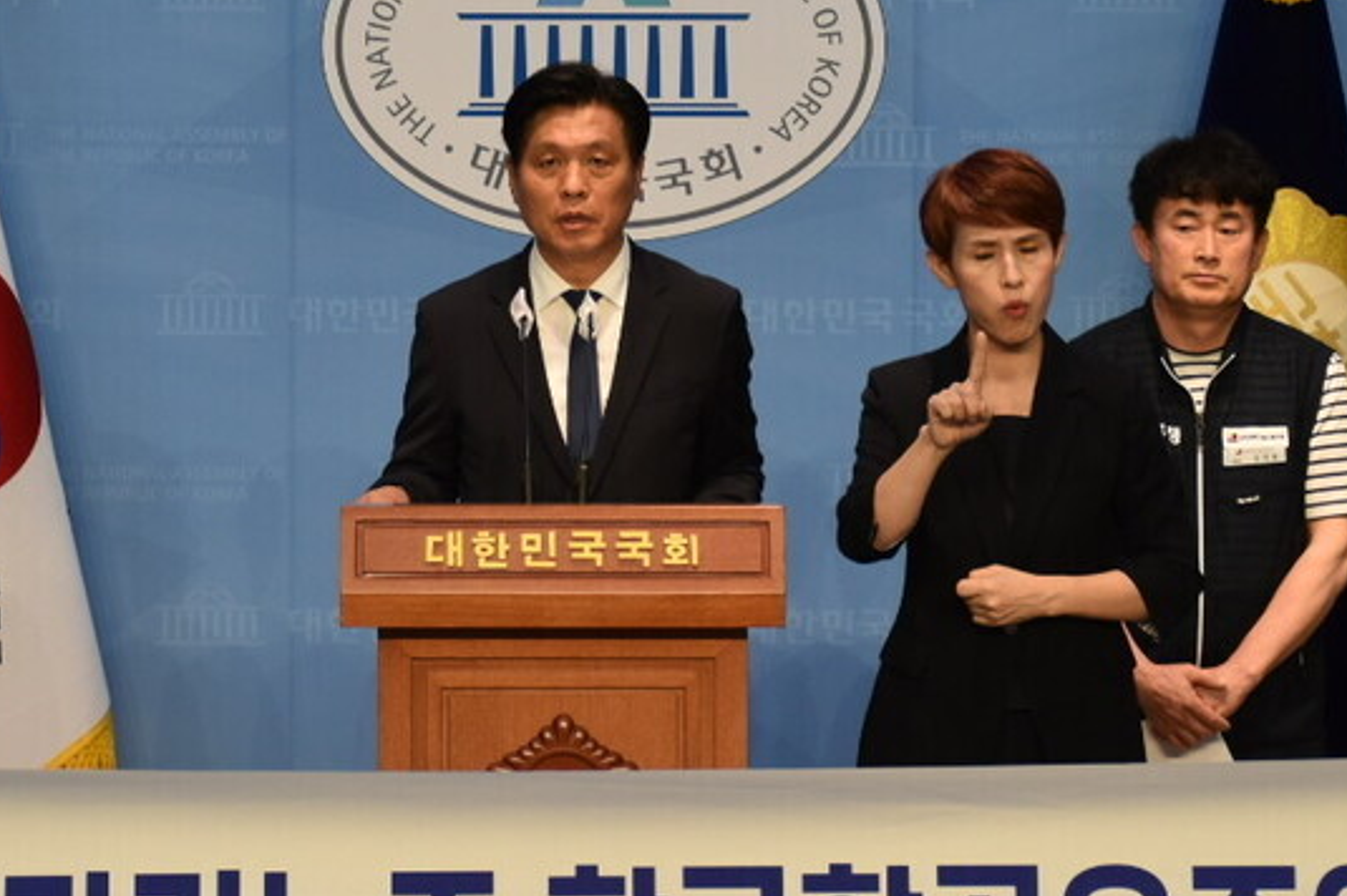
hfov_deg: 10.2
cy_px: 341
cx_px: 614
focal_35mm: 201
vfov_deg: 6.8
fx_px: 7516
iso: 400
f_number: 4.8
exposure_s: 1/125
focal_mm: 56
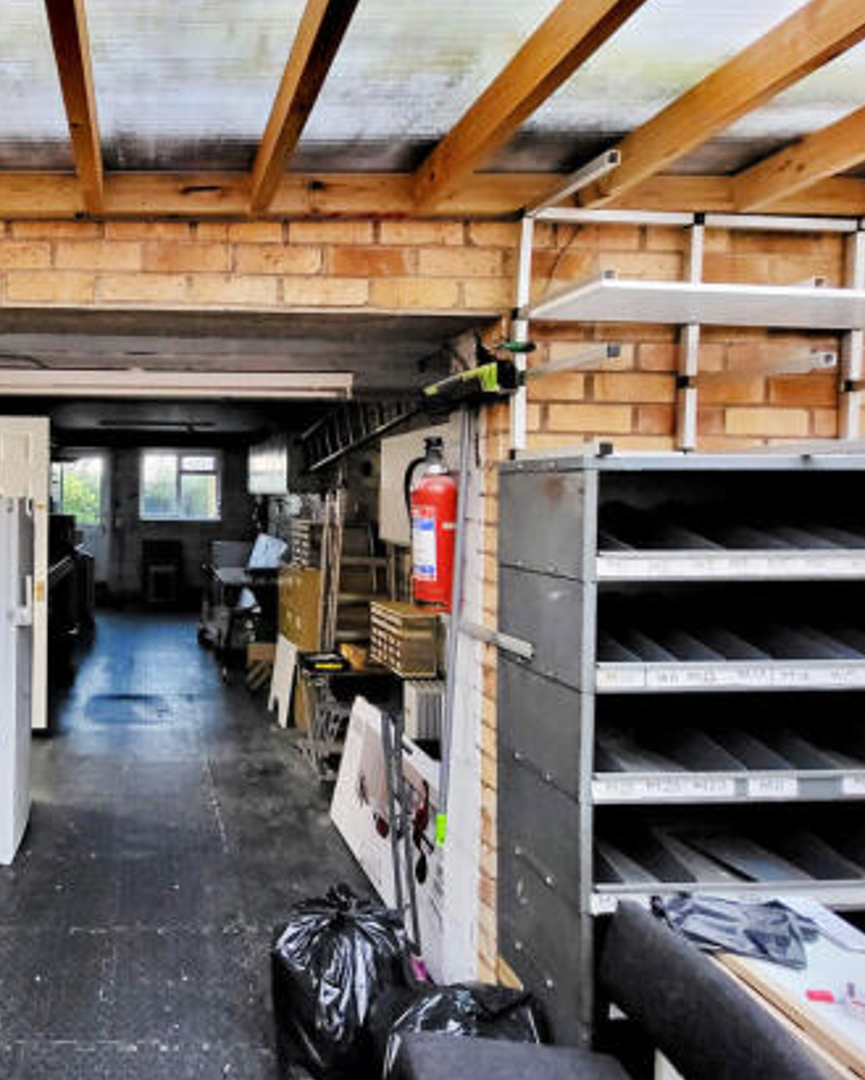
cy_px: 566
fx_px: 576
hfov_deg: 66.7
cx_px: 167
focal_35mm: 18
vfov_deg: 86.3
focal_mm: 1.74
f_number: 2.2
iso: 500
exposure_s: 1/33.3
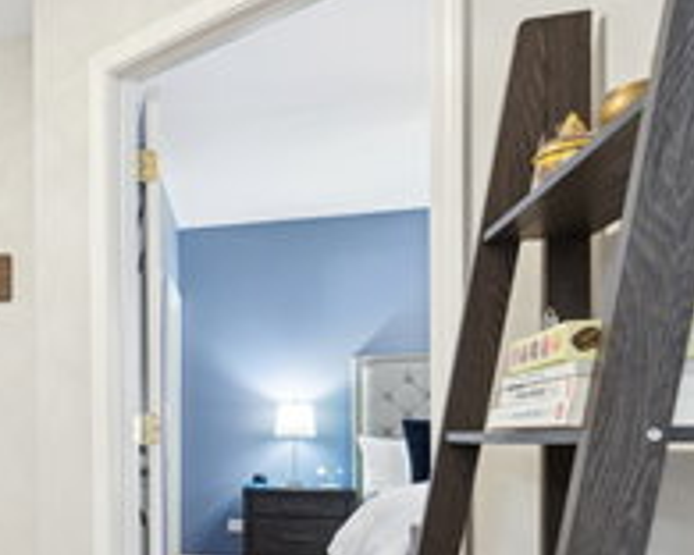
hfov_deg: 41.5
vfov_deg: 38.6
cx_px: -25
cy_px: 445
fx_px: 760
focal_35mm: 37
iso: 320
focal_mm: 16
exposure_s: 1/13
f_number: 8
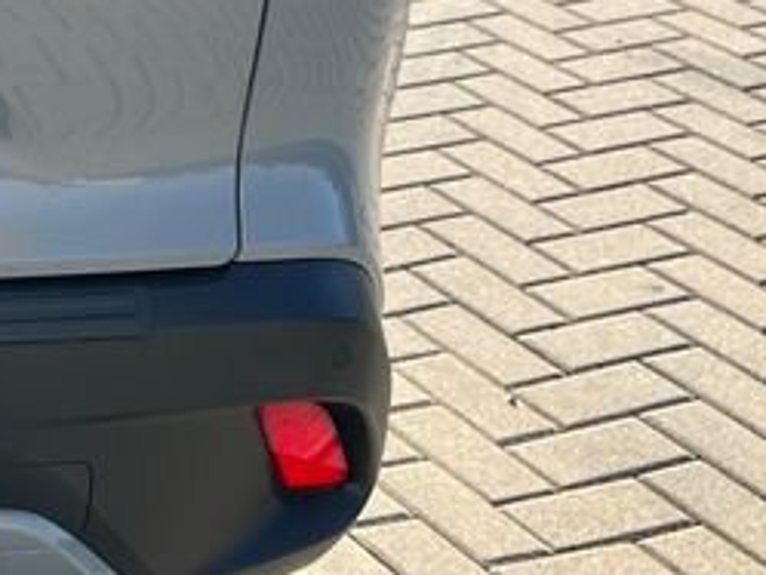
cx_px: -578
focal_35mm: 107
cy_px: -135
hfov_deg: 15.9
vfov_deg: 13.4
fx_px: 2369
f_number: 1.6
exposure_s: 1/1266
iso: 50
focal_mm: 5.1
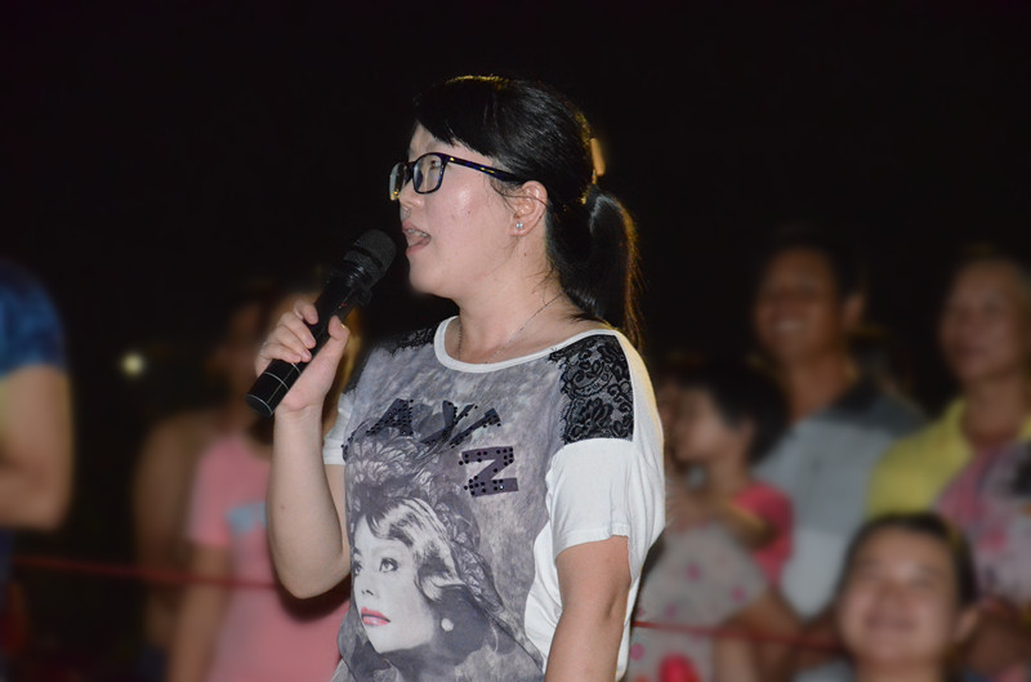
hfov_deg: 13.1
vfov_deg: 8.7
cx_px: 516
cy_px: 341
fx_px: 4499
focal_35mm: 158
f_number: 5.6
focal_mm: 105
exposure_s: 1/60
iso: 6400
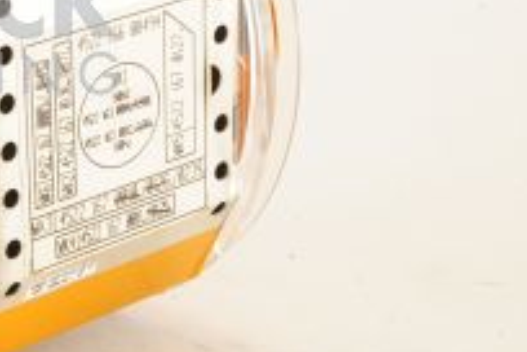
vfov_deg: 9.3
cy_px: 32
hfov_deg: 13.5
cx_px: -137
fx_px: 2152
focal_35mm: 147
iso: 1600
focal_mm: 50
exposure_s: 1/160
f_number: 14
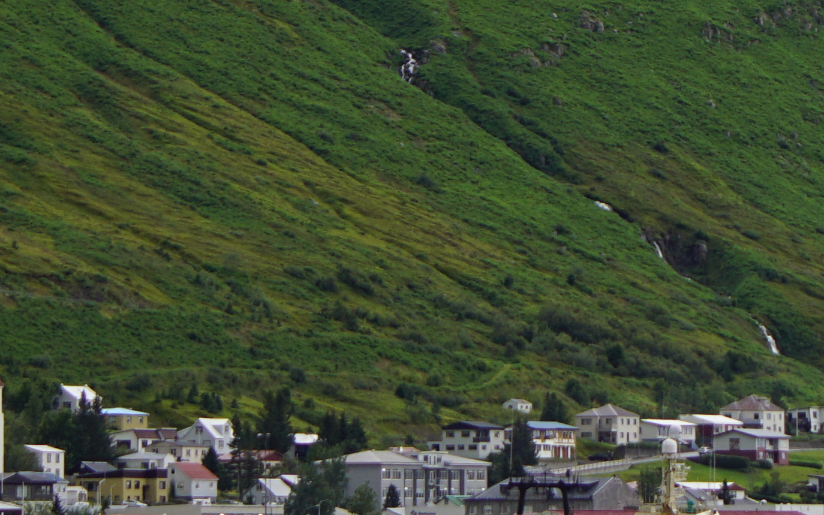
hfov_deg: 5.7
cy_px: 17
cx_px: 527
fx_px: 8247
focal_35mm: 367
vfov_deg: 3.6
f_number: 4.5
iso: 160
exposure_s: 1/100
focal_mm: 55
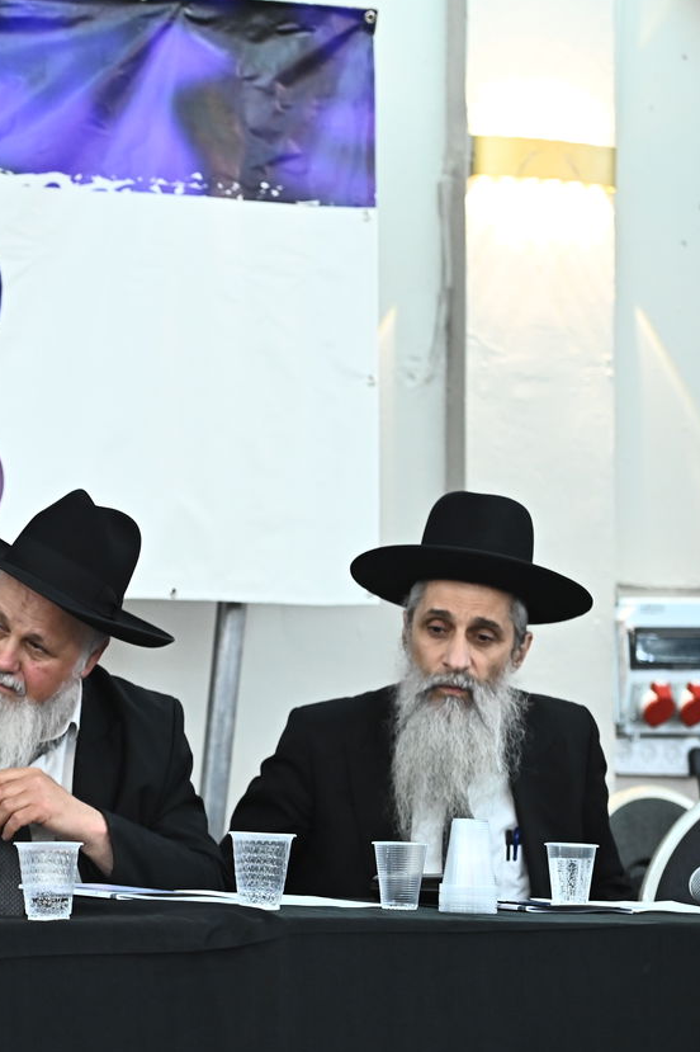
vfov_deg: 13.5
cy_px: 572
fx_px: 4437
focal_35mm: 152
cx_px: -126
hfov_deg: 8.9
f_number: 4
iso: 2500
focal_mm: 90
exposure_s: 1/250
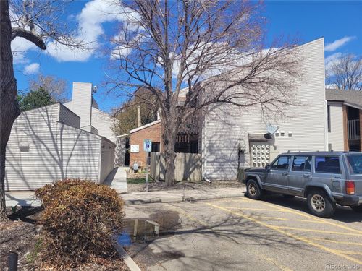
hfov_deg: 67.3
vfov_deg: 53.1
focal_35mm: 26
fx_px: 272
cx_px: 181
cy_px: 136
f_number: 1.8
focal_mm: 5.4
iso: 40
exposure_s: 1/2359
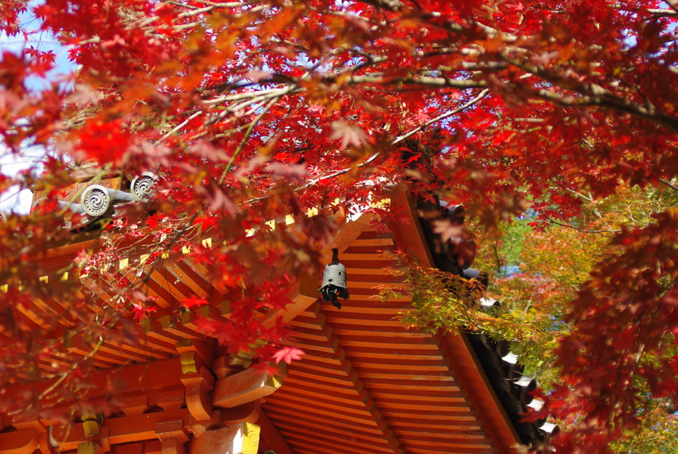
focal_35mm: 120
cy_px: 227
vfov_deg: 11.4
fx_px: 2262
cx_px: 339
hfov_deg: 17.0
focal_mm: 80
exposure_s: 1/90
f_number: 5.6
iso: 100
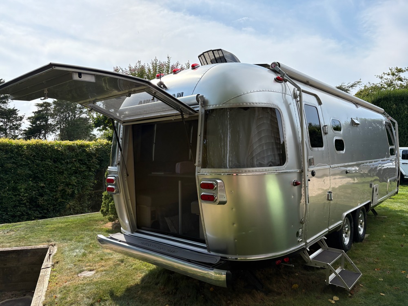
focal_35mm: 26
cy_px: 153
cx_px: 204
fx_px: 306
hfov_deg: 67.3
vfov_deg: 53.1
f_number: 1.6
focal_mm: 5.96
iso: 64
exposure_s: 1/3448
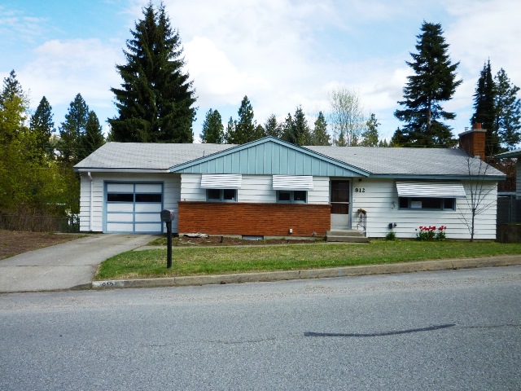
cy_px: 196
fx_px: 436
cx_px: 260
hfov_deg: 61.7
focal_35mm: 29
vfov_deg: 48.2
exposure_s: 1/500
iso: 80
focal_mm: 5.2
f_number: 3.5
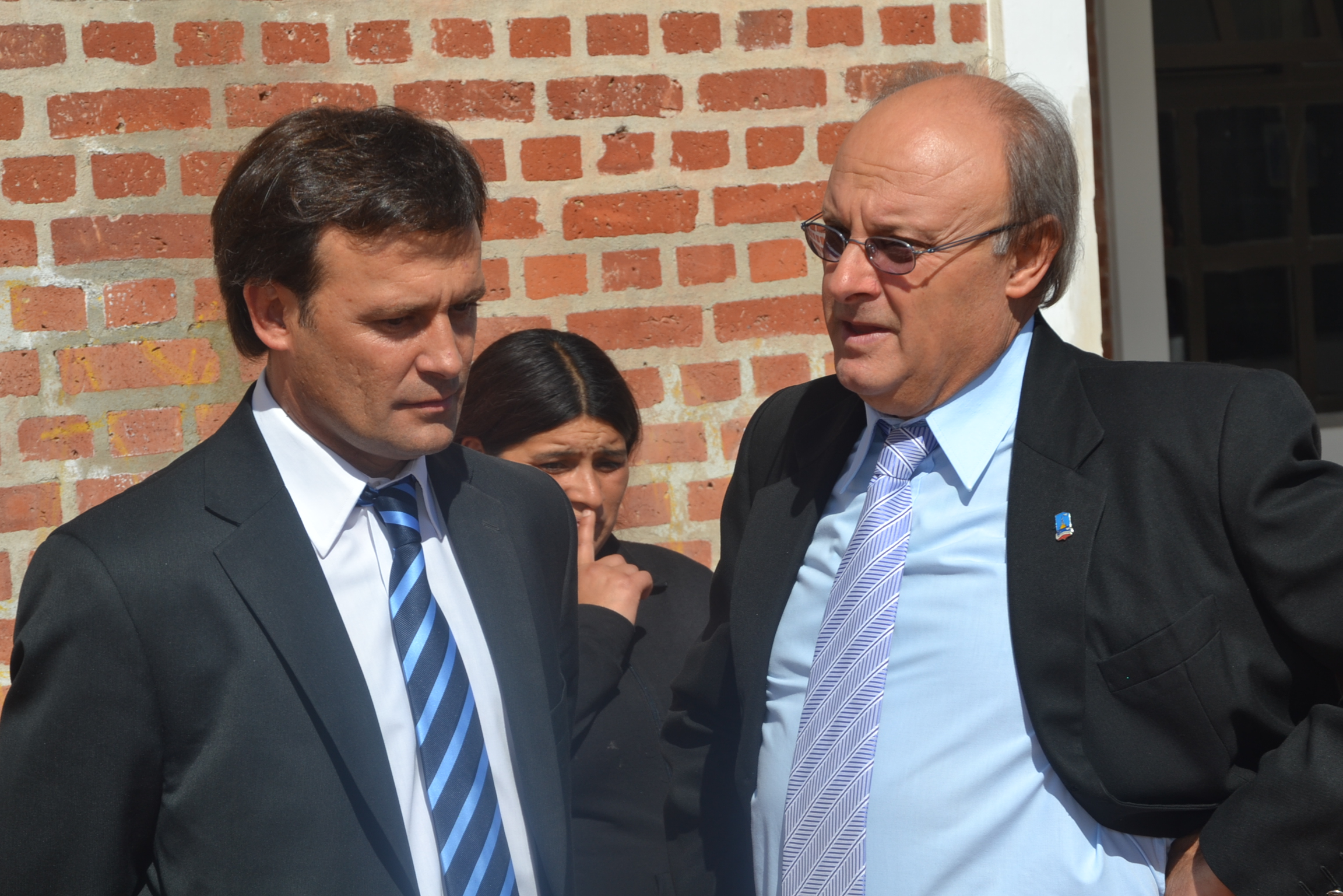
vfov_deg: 10.2
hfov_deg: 15.2
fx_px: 5036
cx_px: 672
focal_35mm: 135
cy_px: 448
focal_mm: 90
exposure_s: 1/200
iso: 100
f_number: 14
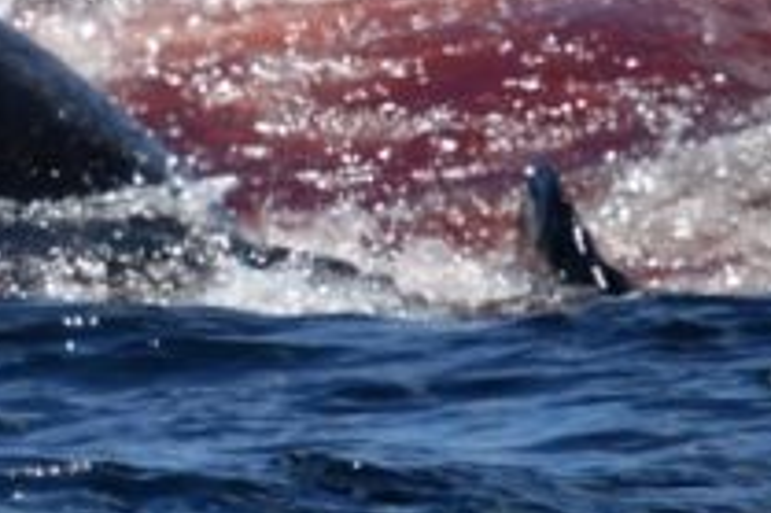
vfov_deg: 0.6
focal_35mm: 2294
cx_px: 266
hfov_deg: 0.9
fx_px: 49090
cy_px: -164
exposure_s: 1/8000
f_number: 6.3
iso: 720
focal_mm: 600
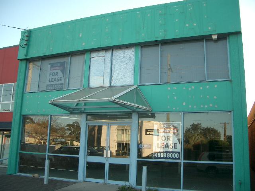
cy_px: 96
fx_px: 258
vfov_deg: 40.7
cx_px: 128
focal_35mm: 35
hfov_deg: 52.6
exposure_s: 1/200
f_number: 2.6
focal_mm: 5.8
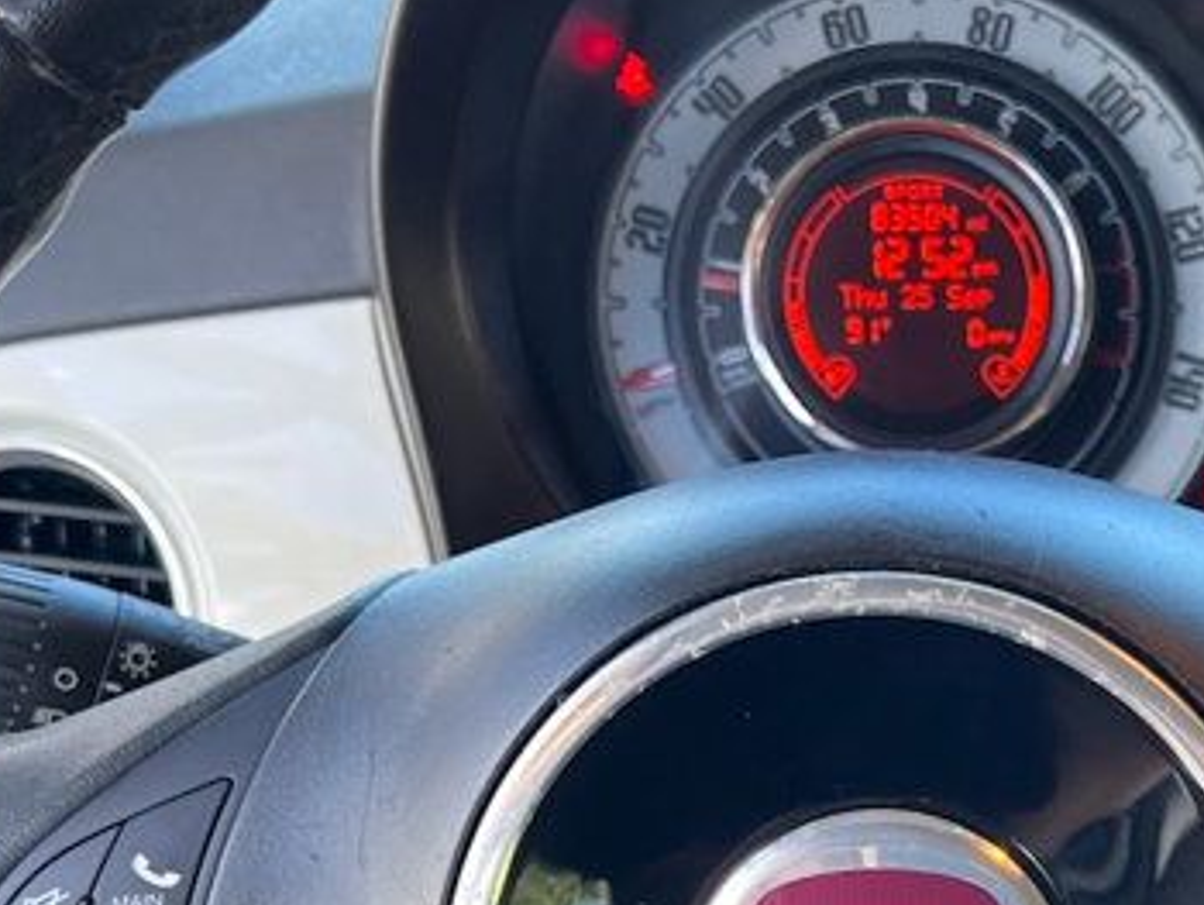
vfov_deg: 19.0
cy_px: 864
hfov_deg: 25.0
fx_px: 2645
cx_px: 1053
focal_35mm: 76
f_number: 1.5
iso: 100
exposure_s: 1/121
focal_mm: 5.7
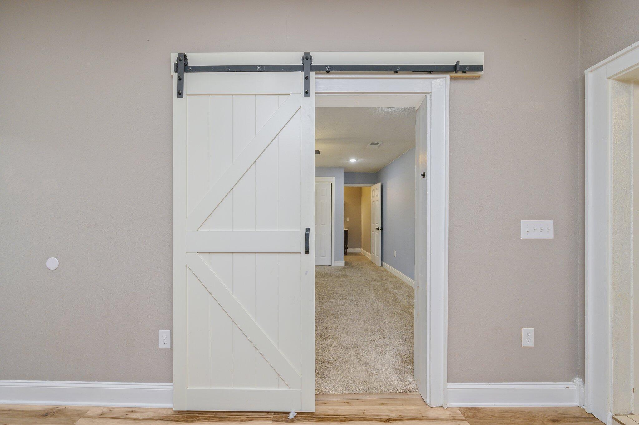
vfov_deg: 81.1
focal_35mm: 14
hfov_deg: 104.3
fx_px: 248
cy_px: 212
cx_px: 320
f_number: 9
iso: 500
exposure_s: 1/30
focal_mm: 14
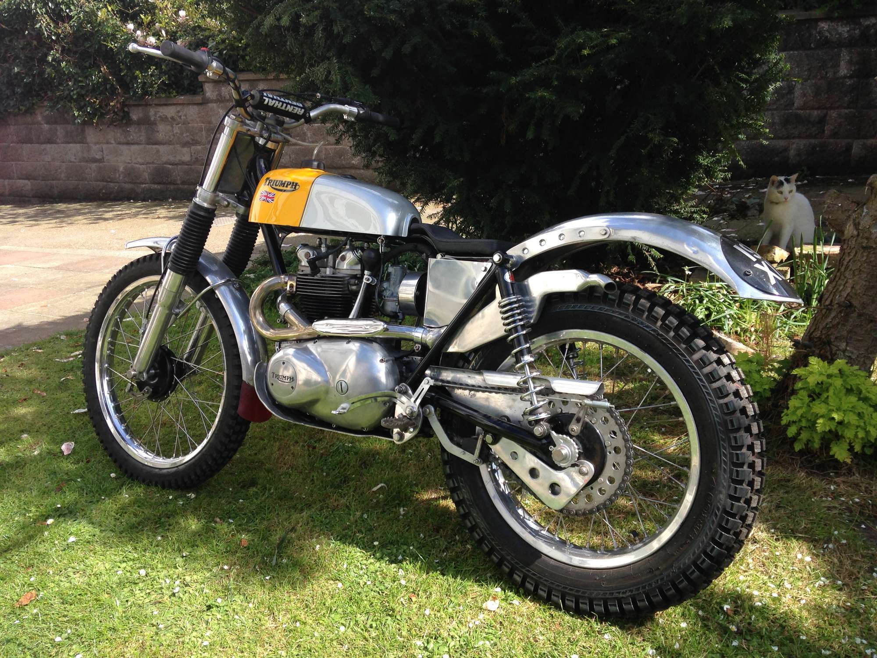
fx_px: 836
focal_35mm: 33
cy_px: 329
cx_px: 438
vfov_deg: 42.9
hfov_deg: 55.4
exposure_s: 1/713
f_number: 2.4
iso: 50
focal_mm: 4.12
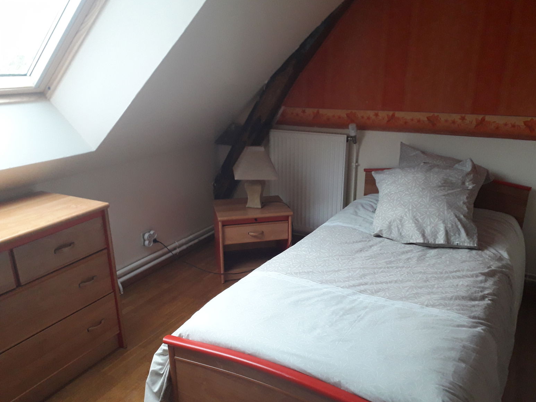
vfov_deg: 49.7
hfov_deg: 63.4
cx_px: 278
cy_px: 205
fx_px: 434
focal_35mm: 28
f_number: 1.9
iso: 200
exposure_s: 1/50
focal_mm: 3.6
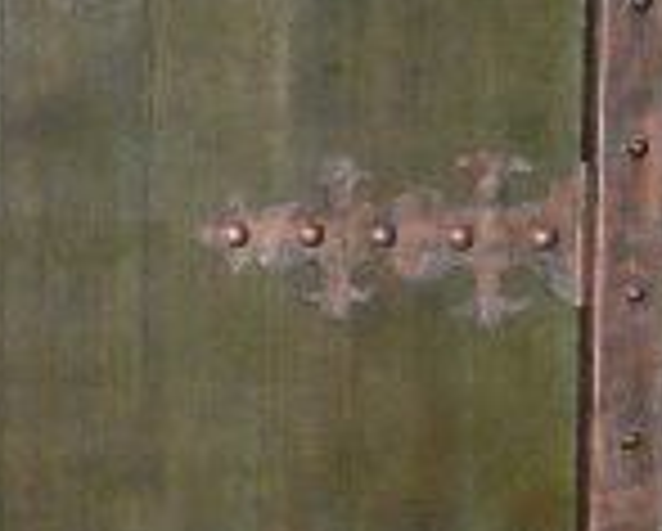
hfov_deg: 10.6
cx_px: -392
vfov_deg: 8.8
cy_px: 400
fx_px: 3433
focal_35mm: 175
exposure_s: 1/30
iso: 400
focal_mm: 5.5
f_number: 2.8
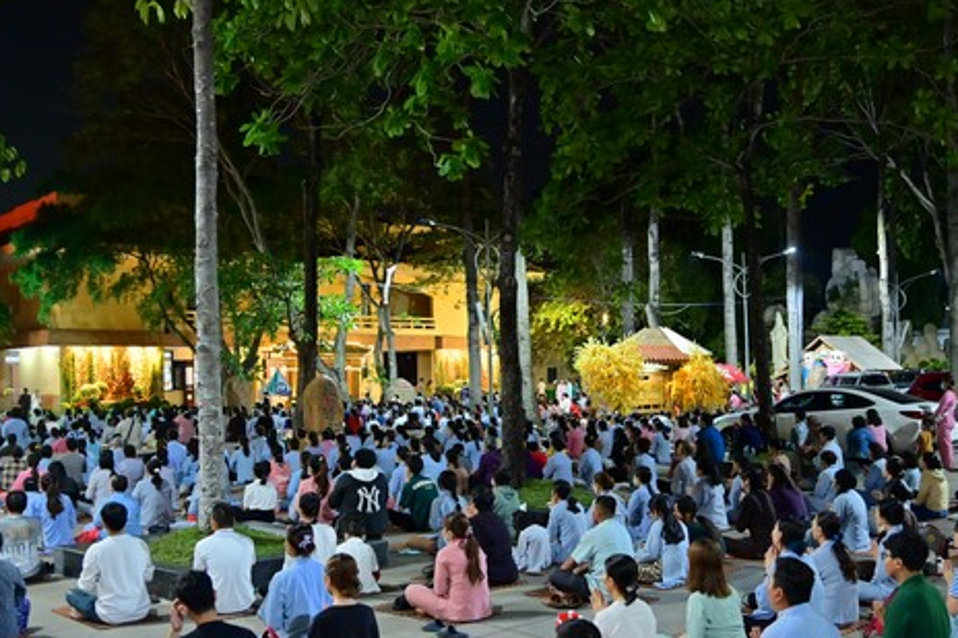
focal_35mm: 42
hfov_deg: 46.4
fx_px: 1117
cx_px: 524
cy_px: 362
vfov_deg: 31.8
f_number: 4
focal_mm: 30
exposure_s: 1/80
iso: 3200
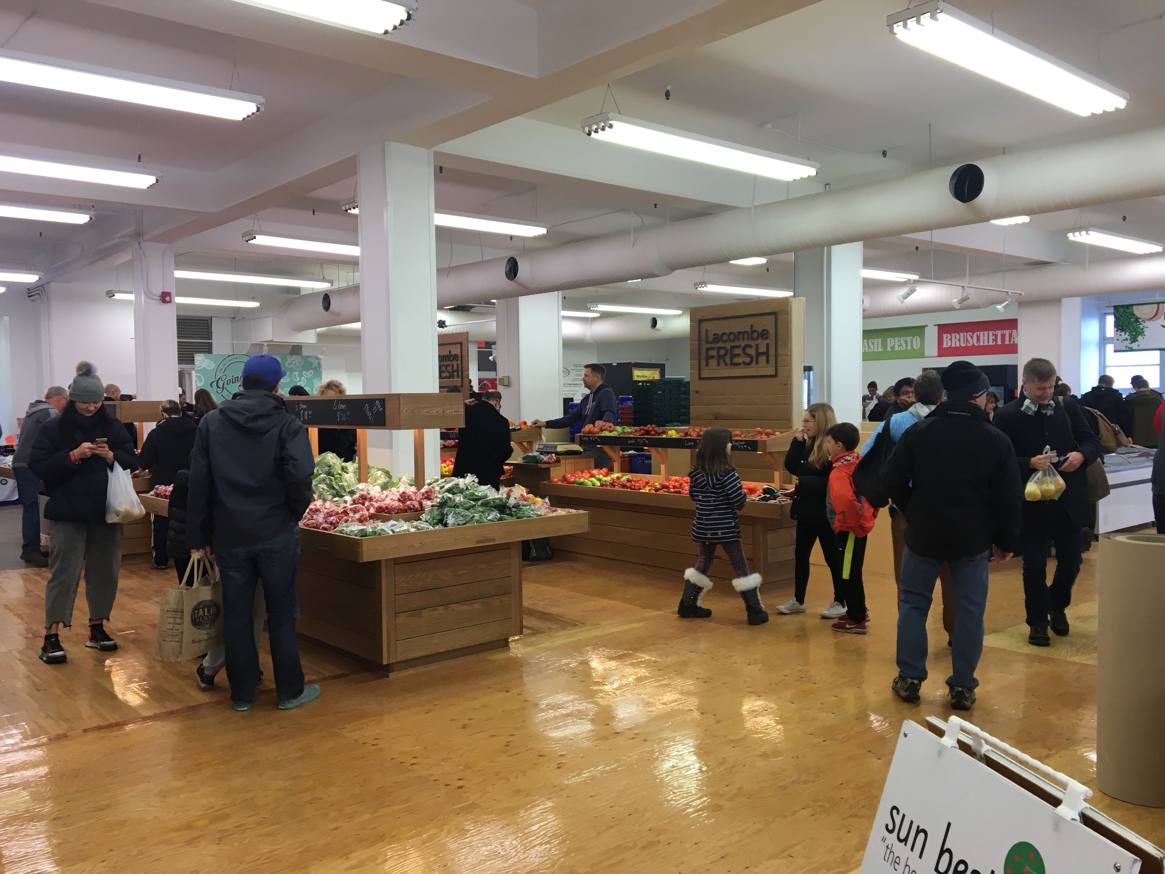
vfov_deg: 48.2
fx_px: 976
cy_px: 437
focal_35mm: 29
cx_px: 582
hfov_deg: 61.7
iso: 25
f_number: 2.2
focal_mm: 4.15
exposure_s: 1/30
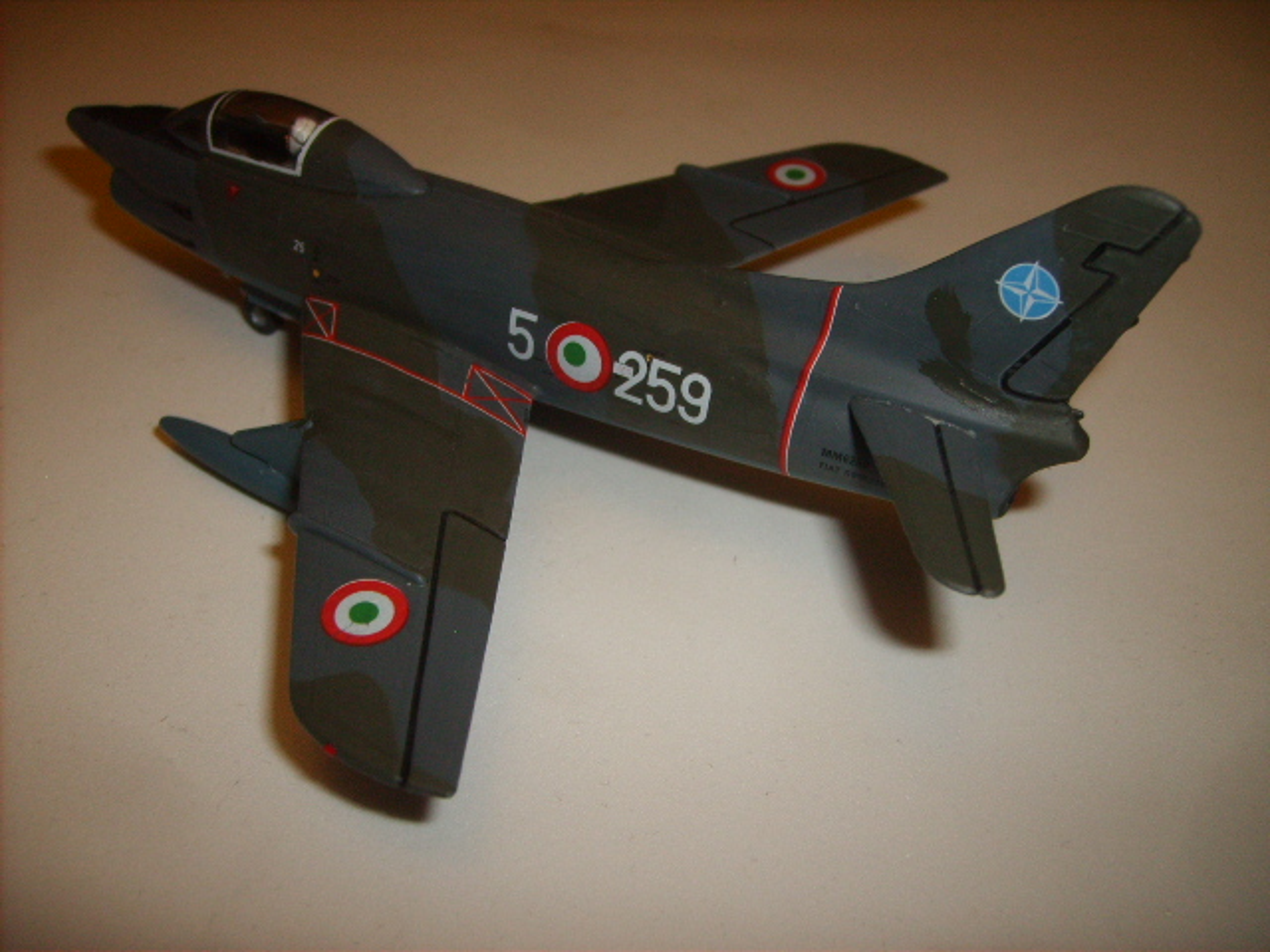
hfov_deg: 52.6
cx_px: 635
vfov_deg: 40.7
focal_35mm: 35
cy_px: 476
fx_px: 1284
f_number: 2.8
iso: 100
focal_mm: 5.8
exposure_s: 1/45
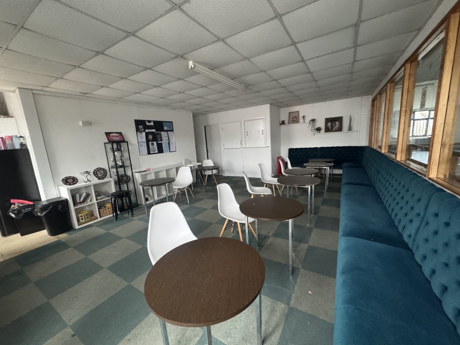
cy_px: 172
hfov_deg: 102.1
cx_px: 230
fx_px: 186
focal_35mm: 14
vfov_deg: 85.7
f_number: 2.2
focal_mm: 2.22
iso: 800
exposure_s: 1/60
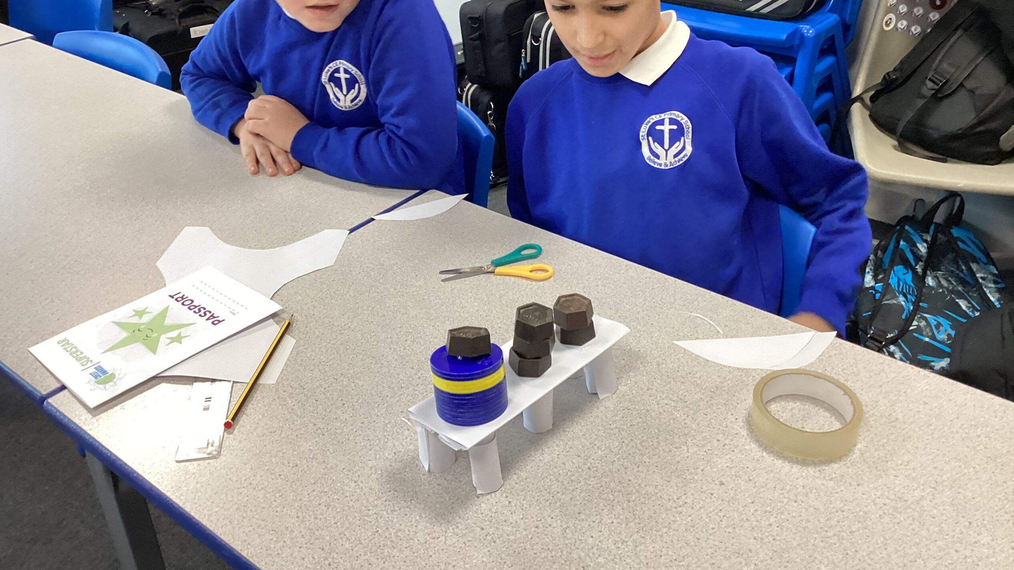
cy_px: 212
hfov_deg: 58.0
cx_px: 508
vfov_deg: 34.5
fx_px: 914
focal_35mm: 34
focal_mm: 3.3
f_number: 2.4
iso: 200
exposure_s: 1/60
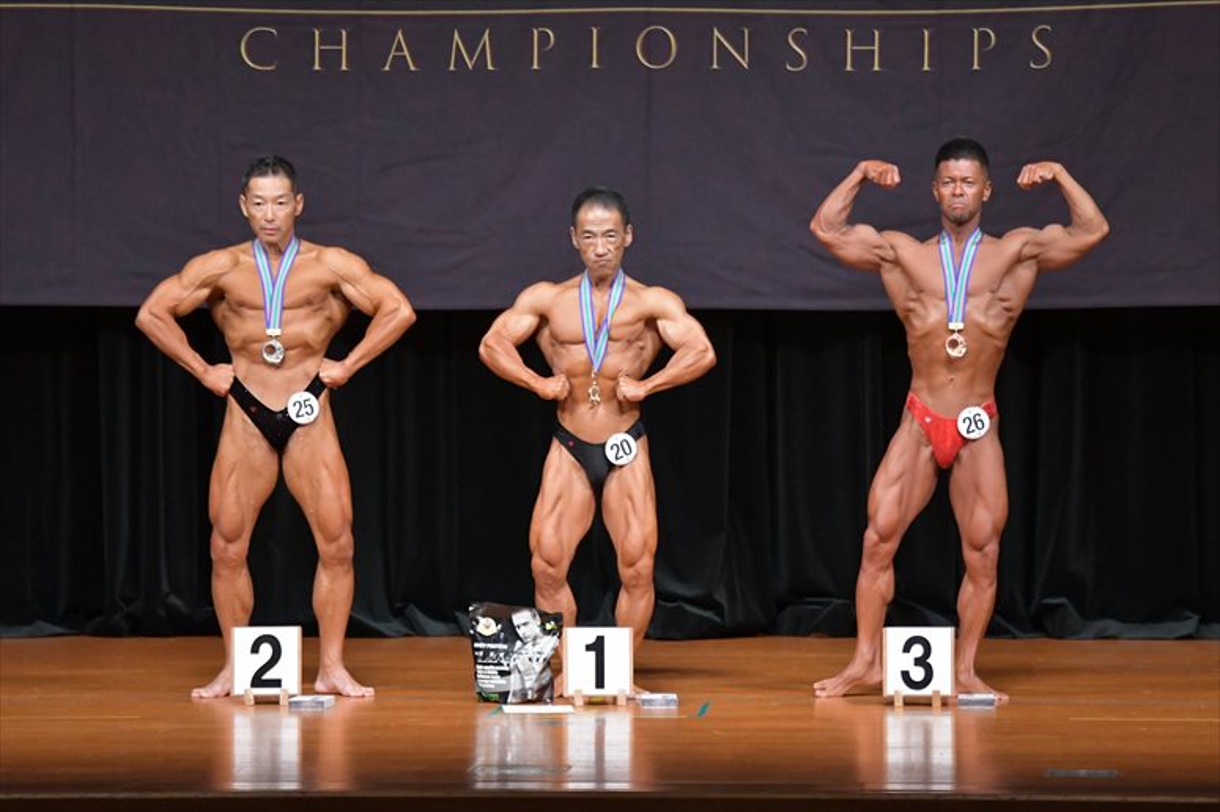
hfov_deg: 9.2
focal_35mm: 225
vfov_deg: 6.1
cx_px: 610
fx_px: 7621
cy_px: 406
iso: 5000
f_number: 5.6
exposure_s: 1/400
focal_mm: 150
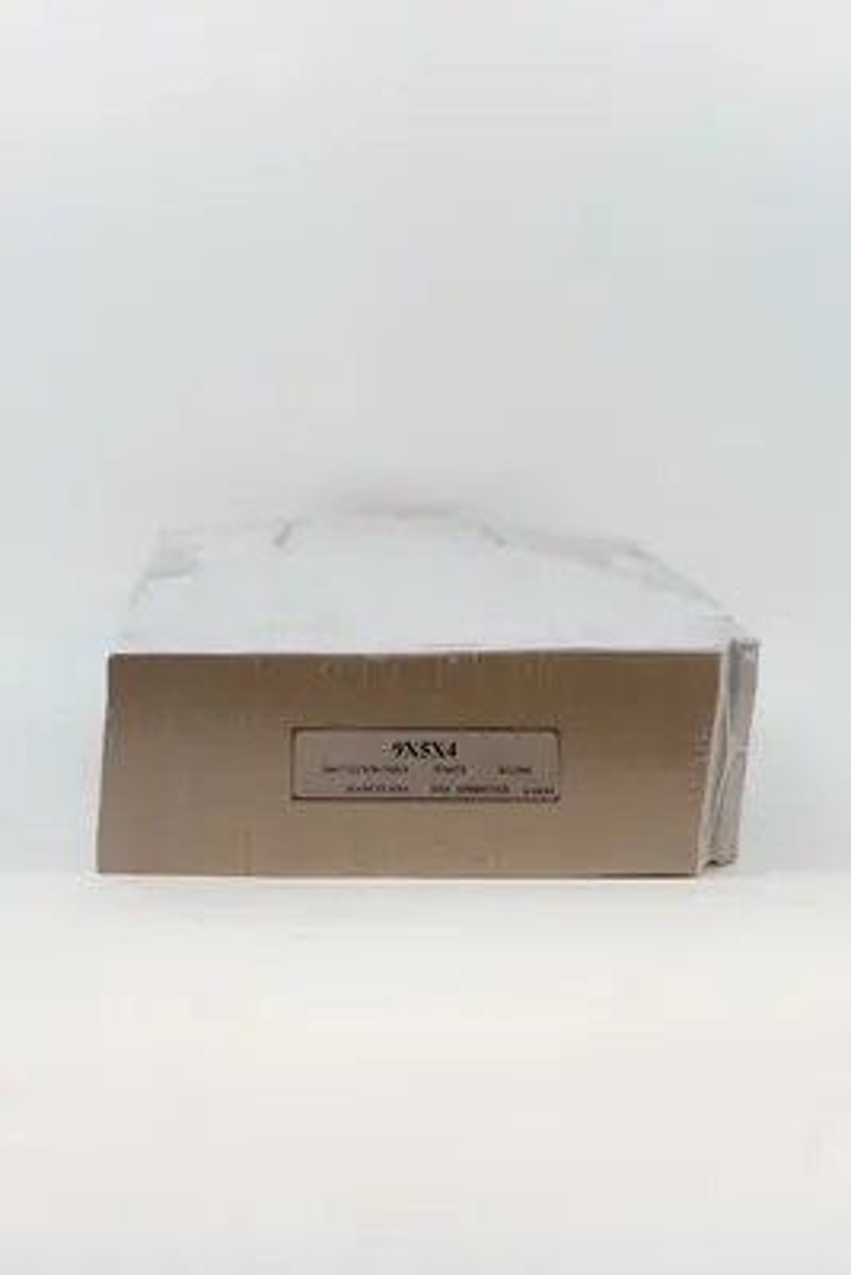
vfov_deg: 36.9
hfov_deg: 25.1
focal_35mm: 54
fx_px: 1913
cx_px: 426
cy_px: 638
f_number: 5
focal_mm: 54
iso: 100
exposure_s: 1/15
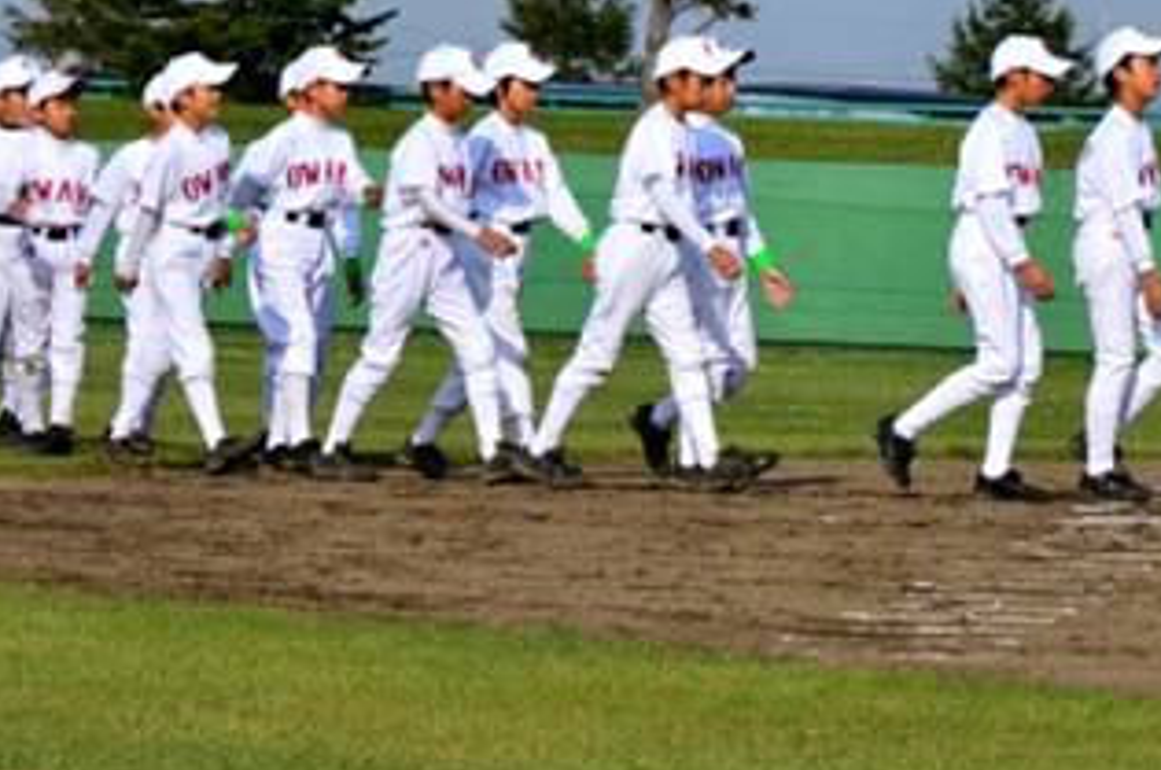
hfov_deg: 3.6
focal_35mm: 571
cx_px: 759
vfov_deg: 2.4
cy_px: -33
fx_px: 18386
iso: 800
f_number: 10
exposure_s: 1/2000
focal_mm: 150
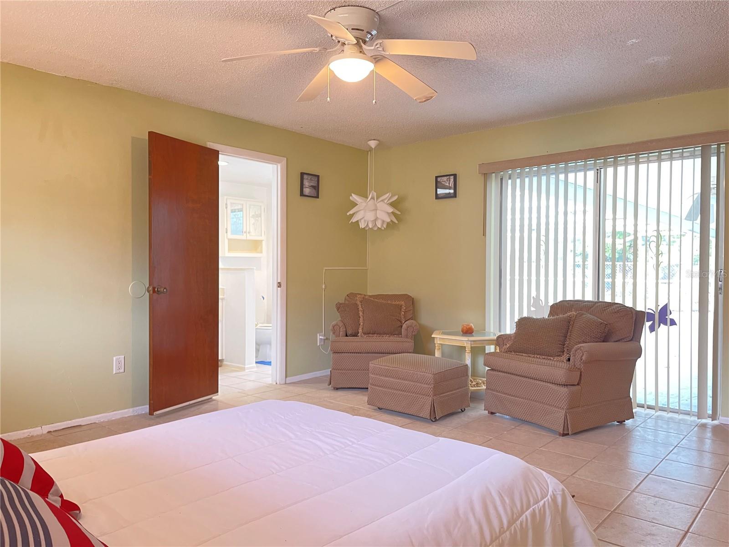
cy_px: 274
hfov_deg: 67.3
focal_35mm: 26
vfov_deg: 53.1
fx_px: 548
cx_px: 364
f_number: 1.6
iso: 800
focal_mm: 5.1
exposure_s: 1/30
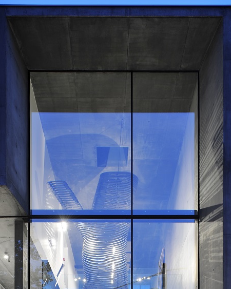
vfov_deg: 40.8
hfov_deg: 35.7
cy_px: 255
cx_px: 112
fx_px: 359
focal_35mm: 42
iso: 100
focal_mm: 24
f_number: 8
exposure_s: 6
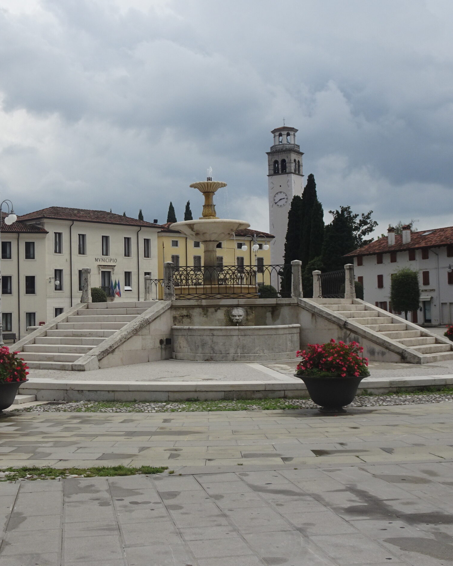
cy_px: 281
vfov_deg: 41.2
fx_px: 754
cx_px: 146
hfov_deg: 33.1
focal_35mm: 45
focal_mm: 5.79
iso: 80
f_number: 4
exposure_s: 1/800
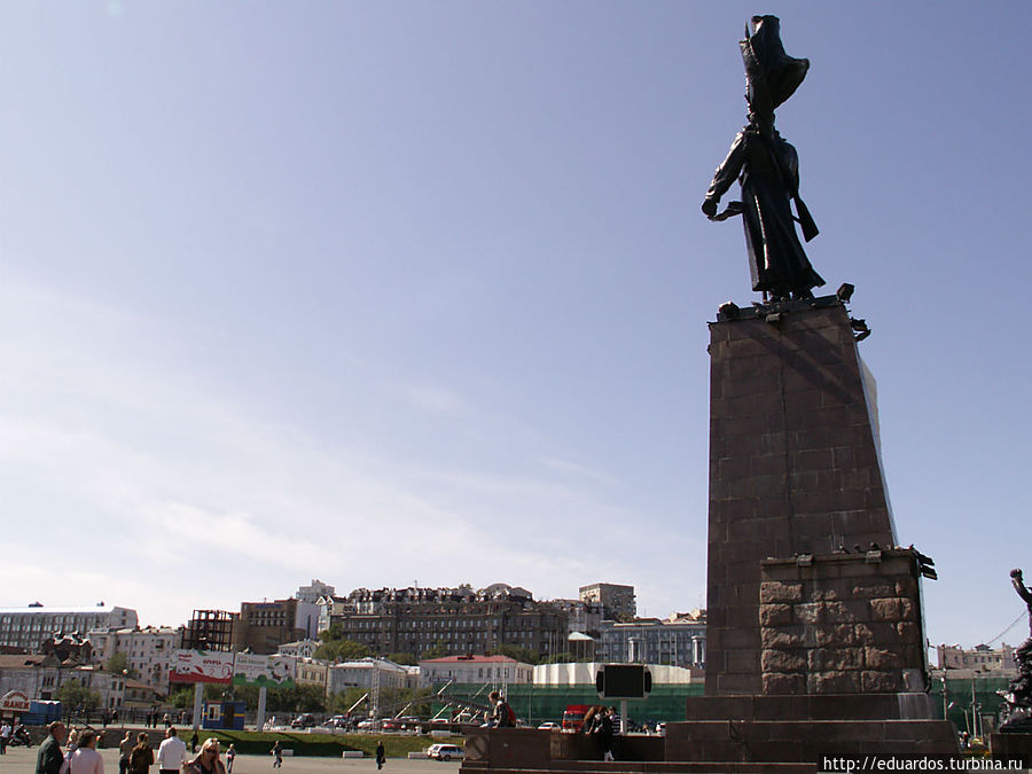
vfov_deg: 40.7
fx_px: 1043
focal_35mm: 35
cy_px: 387
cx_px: 516
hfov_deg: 52.6
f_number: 8
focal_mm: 5.86
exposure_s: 1/200
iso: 50
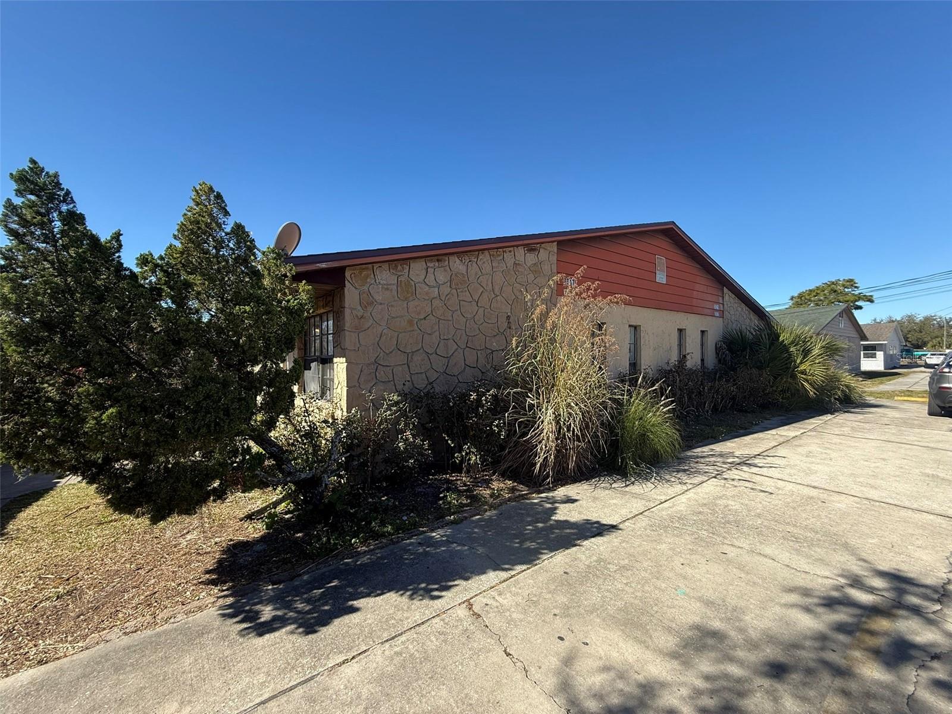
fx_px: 385
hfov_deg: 102.1
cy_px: 357
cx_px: 476
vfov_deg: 85.7
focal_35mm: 14
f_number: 2.2
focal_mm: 2.22
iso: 50
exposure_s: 1/679
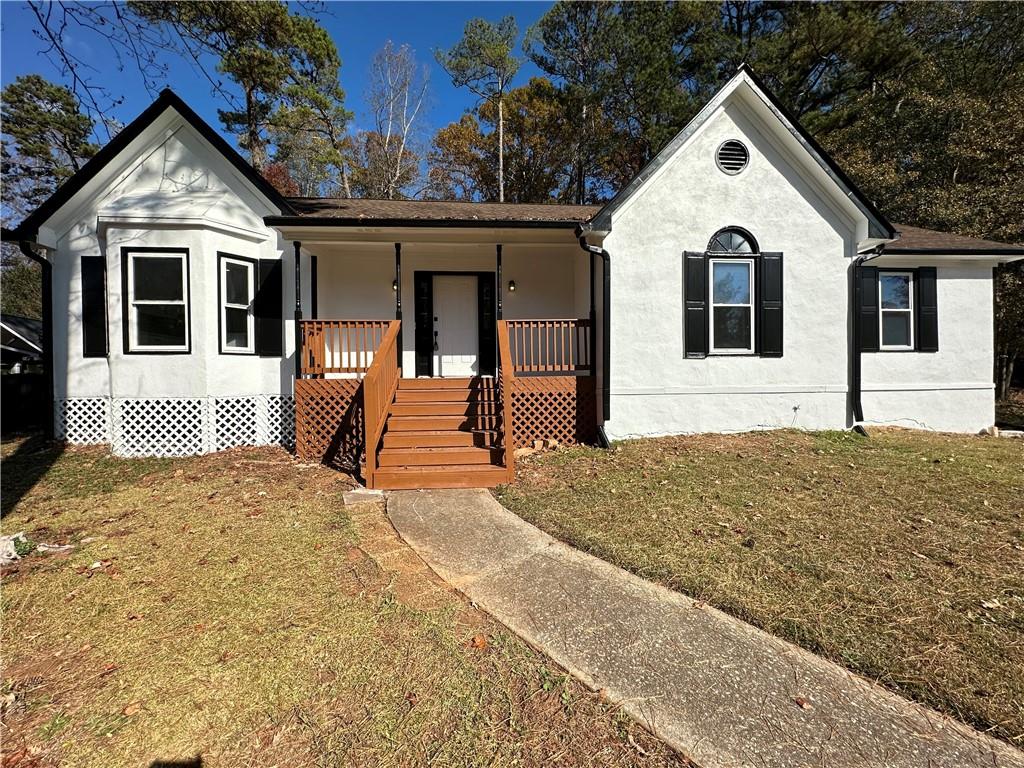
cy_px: 384
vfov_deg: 85.7
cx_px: 512
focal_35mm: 14
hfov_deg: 102.1
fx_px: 414
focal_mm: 2.22
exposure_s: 1/2506
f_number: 2.2
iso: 50
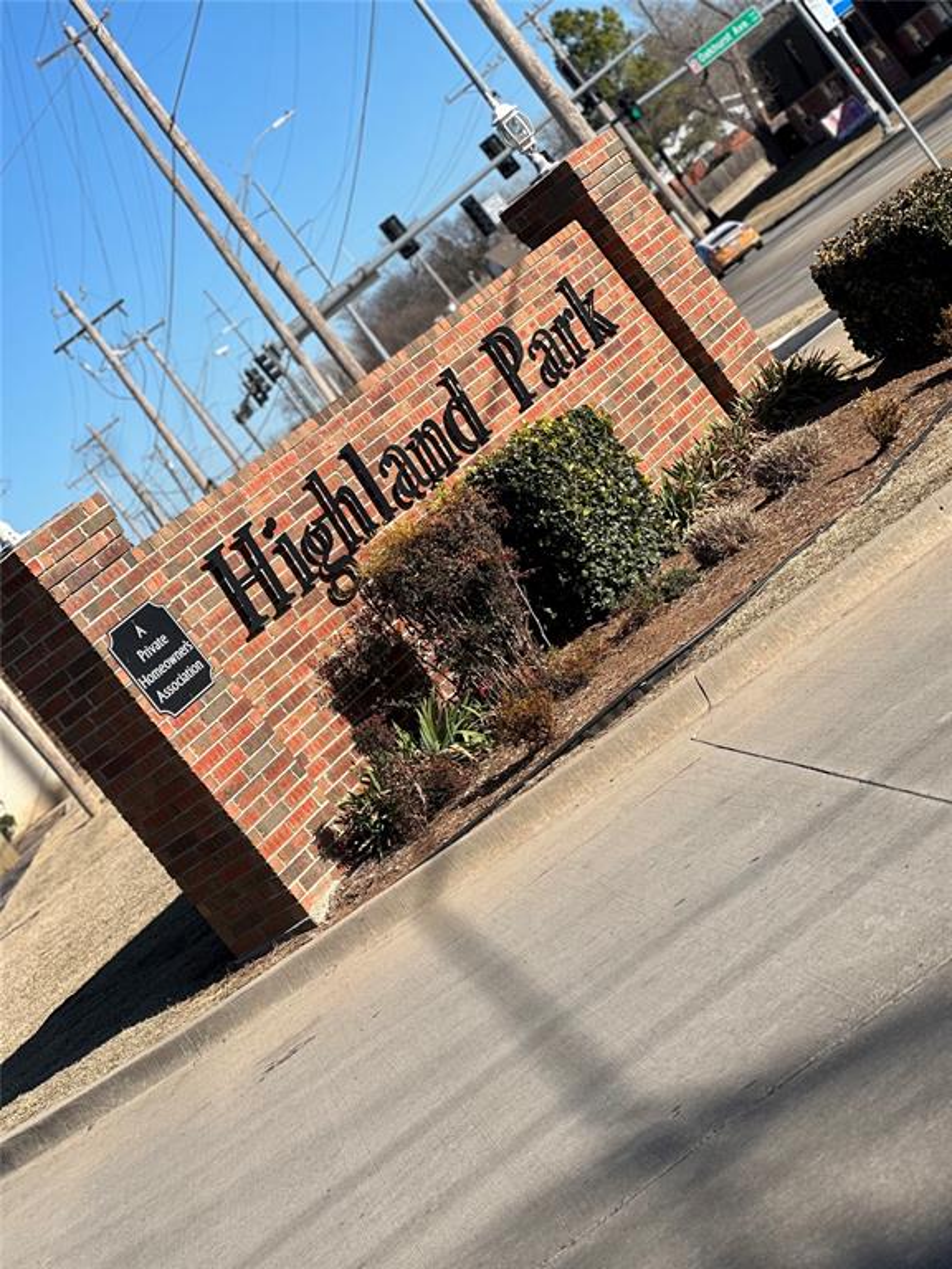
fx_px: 2824
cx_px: 476
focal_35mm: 77
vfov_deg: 25.3
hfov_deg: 19.1
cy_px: 634
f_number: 2.8
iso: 32
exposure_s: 1/717
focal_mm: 9
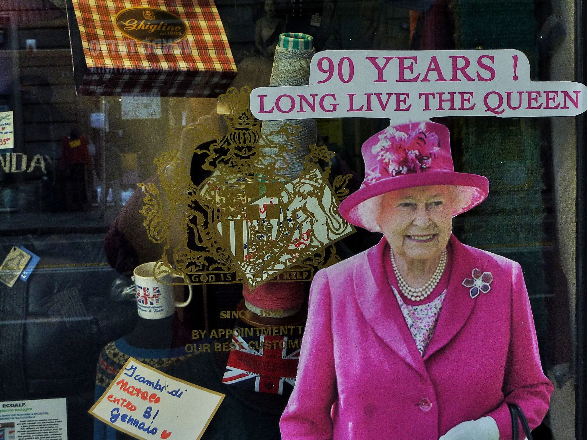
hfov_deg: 38.9
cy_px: 224
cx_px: 294
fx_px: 831
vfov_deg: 29.7
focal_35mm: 49
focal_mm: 7.9
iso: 100
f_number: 3.8
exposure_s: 1/125
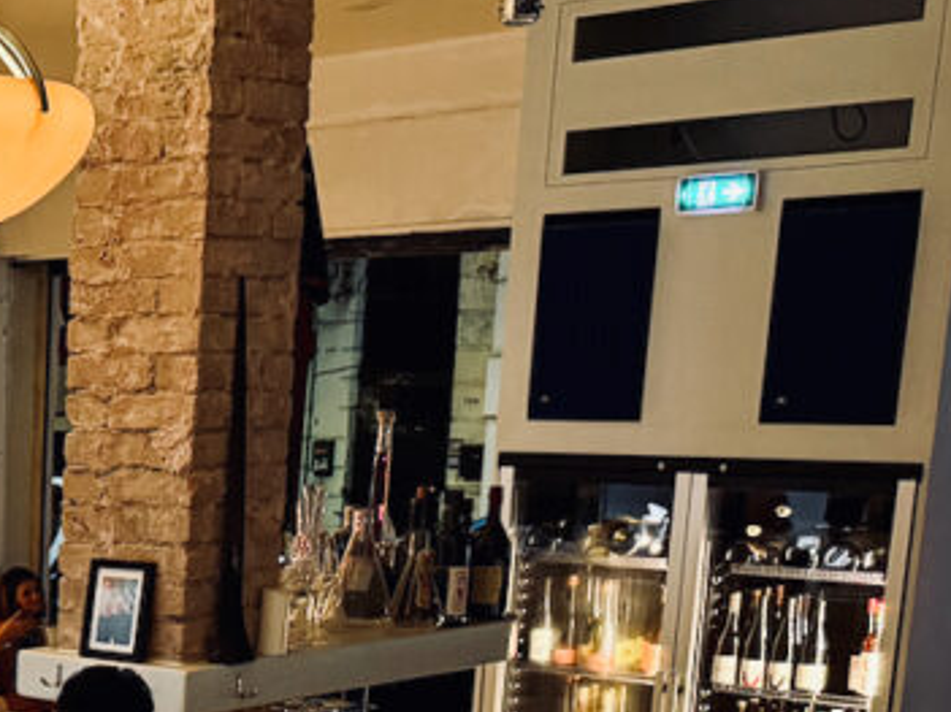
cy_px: 823
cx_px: -257
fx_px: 1922
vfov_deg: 19.9
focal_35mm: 70
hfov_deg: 24.5
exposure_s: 1/33
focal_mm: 6.76
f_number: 1.78
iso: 640
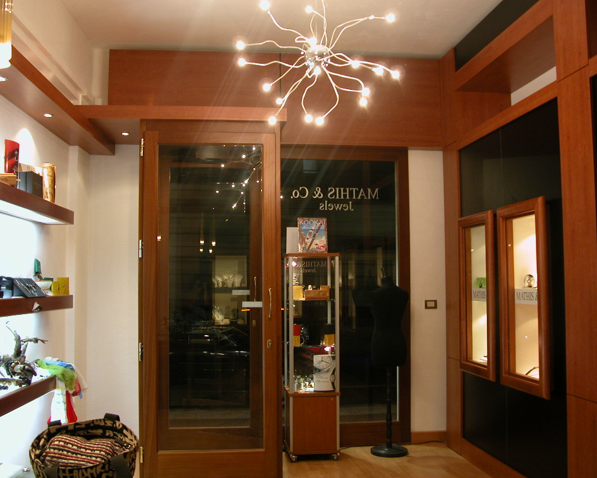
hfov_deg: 49.0
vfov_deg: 40.1
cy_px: 241
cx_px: 277
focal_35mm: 37
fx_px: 654
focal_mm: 8.9
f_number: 2.8
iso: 100
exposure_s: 1/7.4
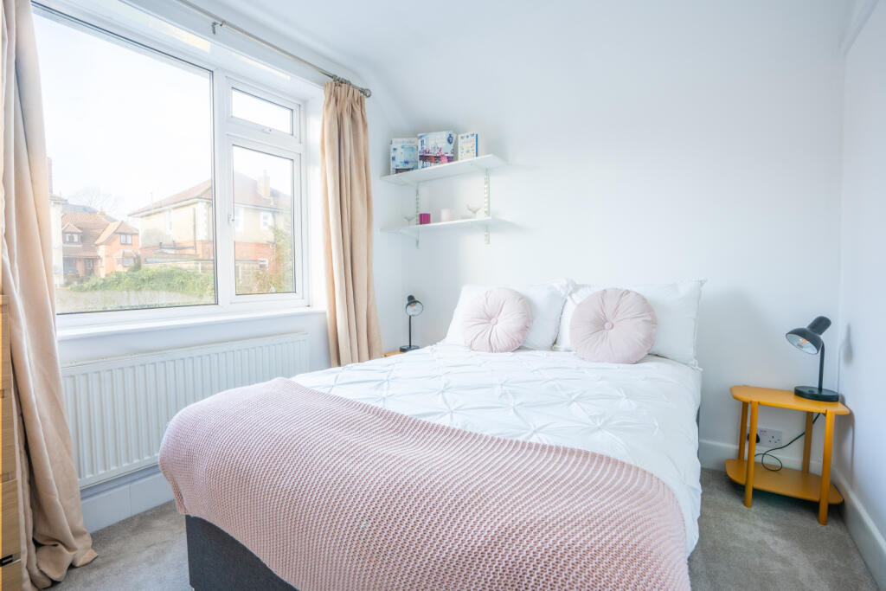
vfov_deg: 73.8
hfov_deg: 96.7
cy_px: 296
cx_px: 443
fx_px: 394
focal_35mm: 16
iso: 400
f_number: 11
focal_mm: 16
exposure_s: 1/40
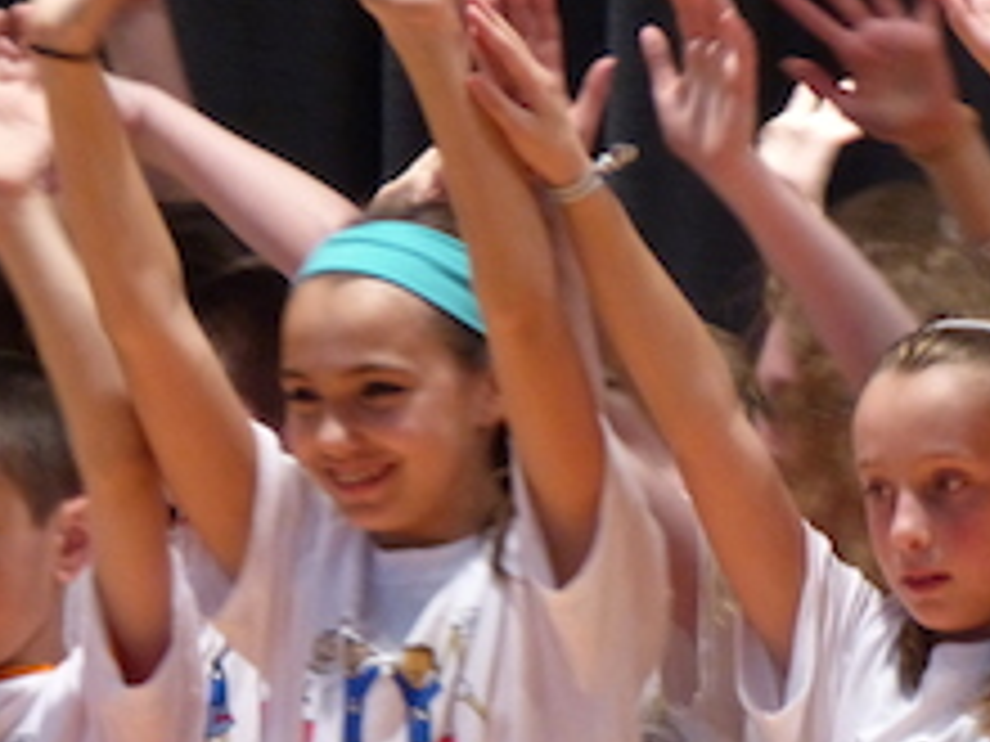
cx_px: 848
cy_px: 576
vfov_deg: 1.9
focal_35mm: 803
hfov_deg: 2.5
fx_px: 22965
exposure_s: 1/15
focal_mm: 59.5
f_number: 2.8
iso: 400
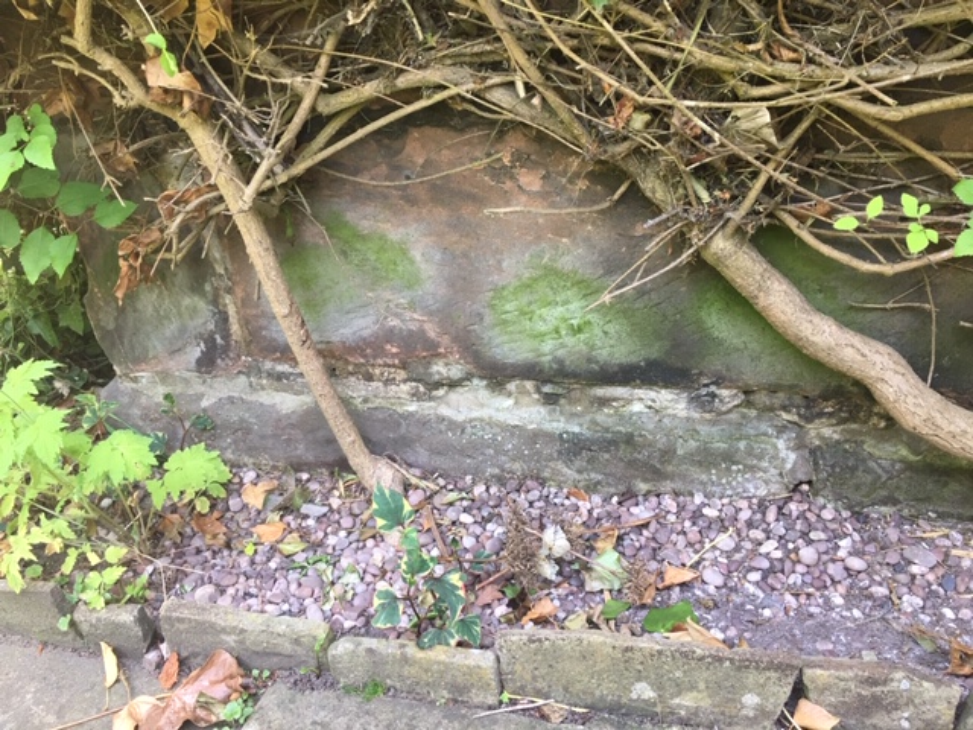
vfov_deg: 48.2
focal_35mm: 29
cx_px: 486
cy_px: 365
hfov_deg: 61.7
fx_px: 815
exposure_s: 1/33
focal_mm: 4.15
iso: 32
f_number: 2.2
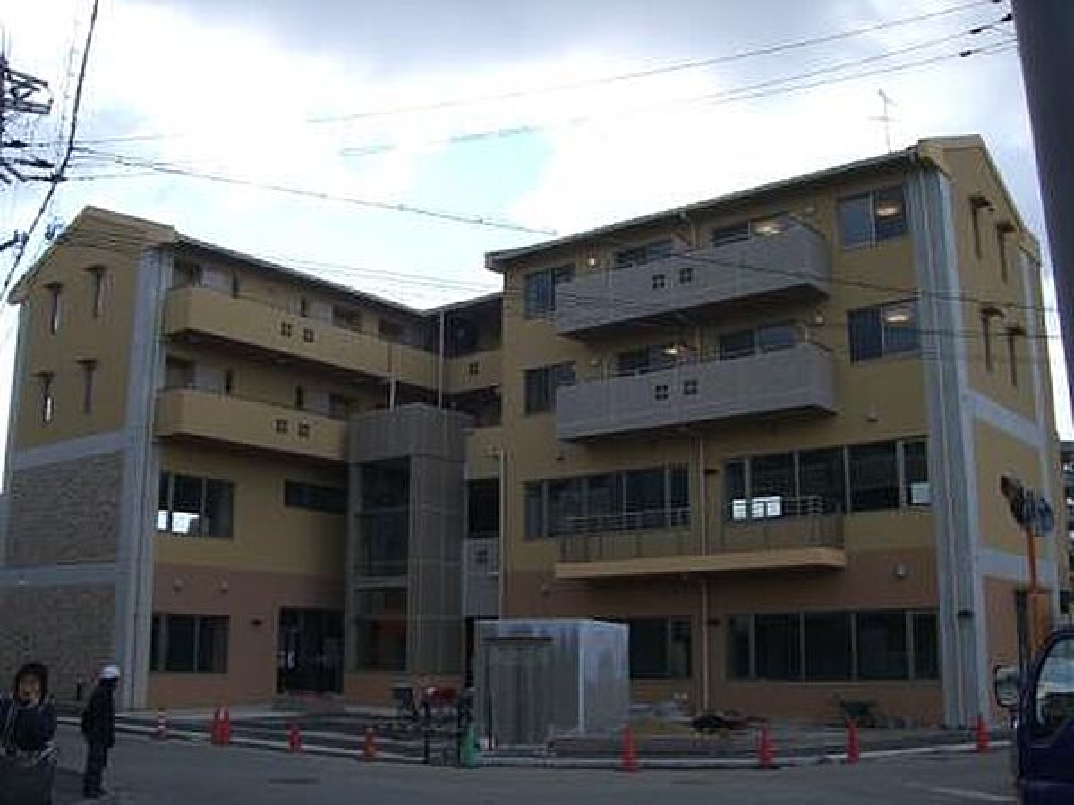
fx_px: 1179
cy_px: 402
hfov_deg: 49.0
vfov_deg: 37.7
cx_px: 537
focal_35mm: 38
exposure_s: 1/500
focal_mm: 6.2
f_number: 4.3
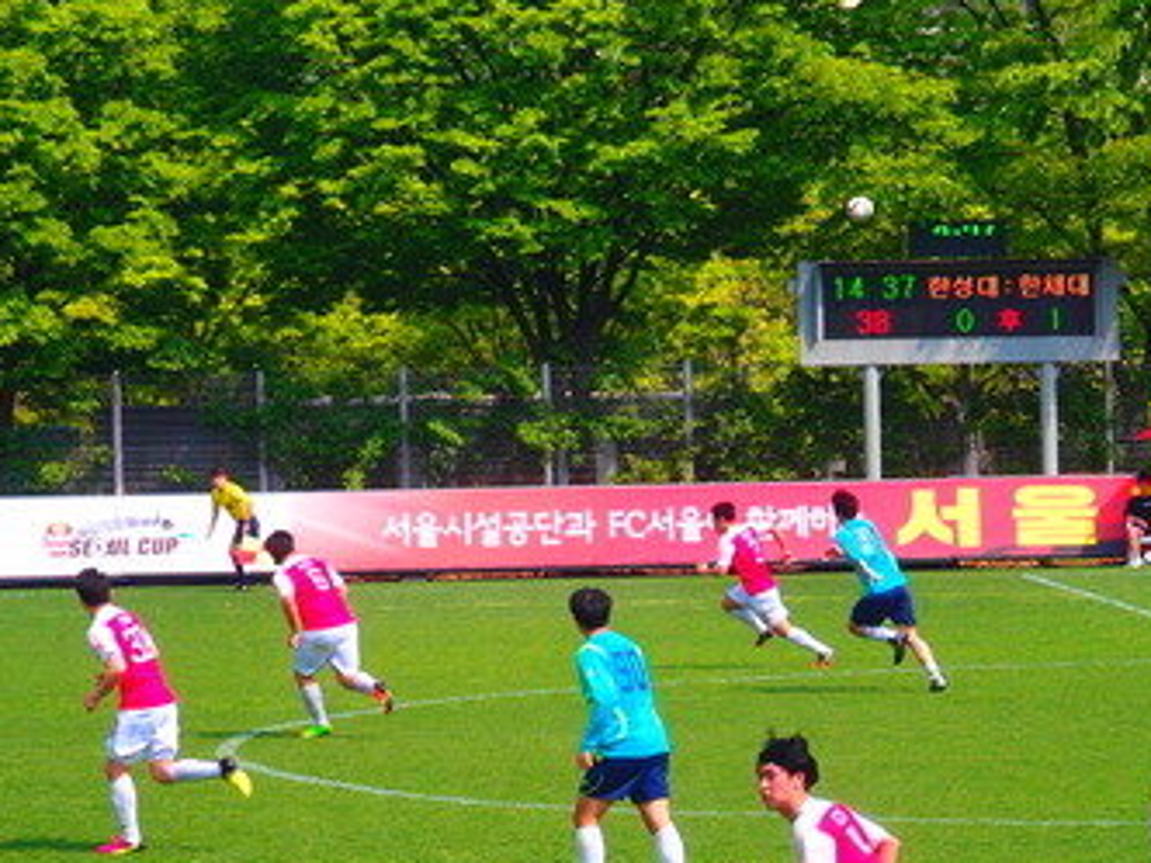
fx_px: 6284
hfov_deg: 10.4
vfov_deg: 7.9
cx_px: 888
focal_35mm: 189
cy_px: 582
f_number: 4.5
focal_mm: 24
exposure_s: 1/640
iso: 100
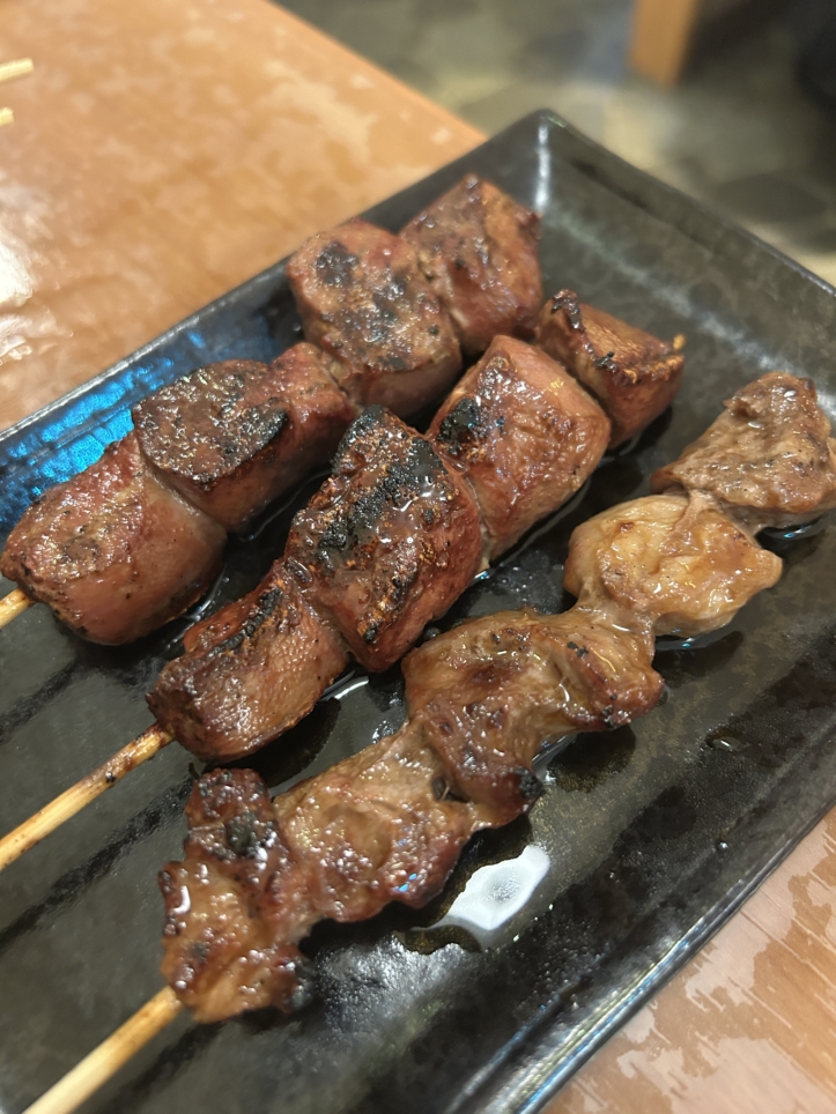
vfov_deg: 67.3
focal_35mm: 26
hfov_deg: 53.1
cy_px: 557
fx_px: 837
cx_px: 418
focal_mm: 5.7
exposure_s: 1/33
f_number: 1.5
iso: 640
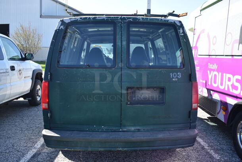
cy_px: 81
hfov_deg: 59.4
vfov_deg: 41.8
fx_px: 212
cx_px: 121
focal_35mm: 32
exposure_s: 1/250
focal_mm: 21
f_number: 7.1
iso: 200
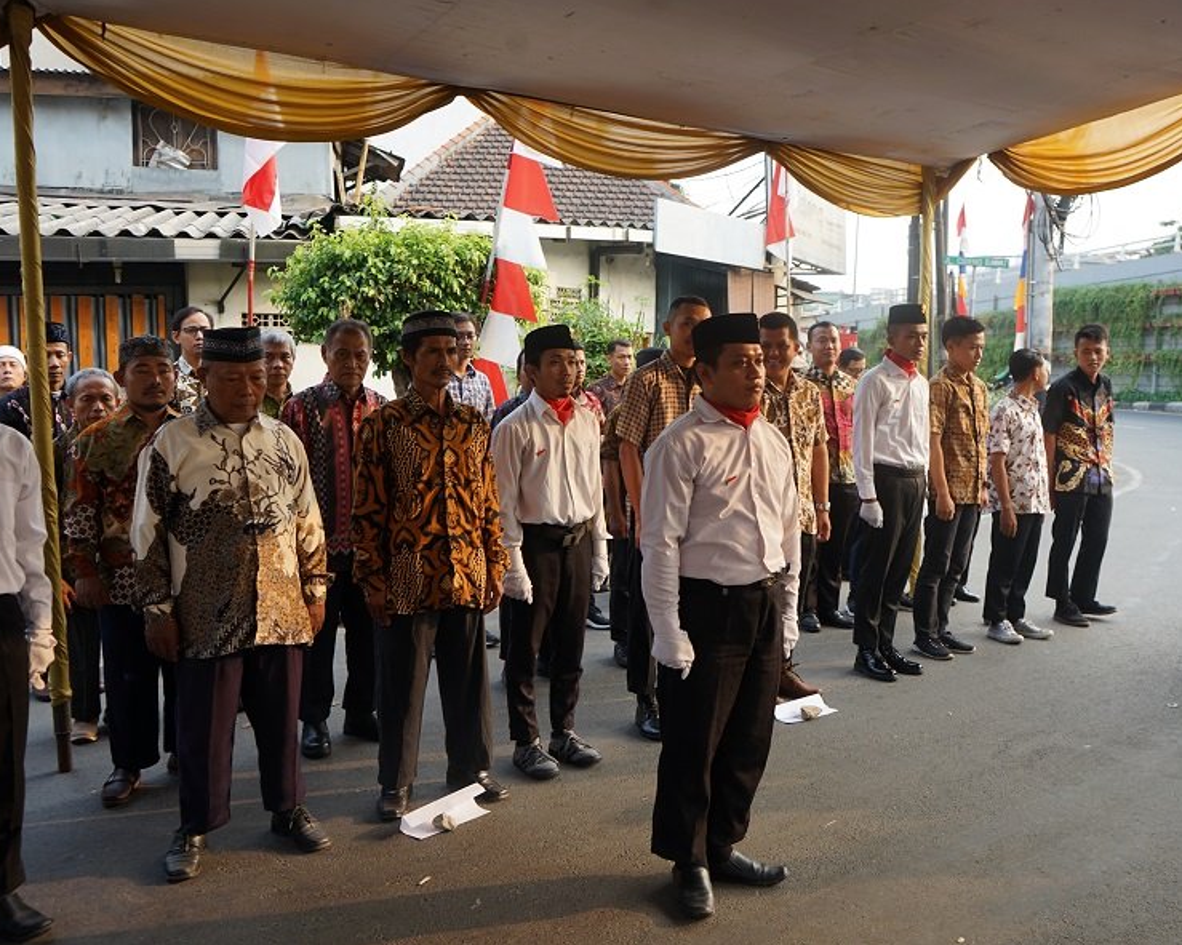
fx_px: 1119
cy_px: 470
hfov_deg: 55.6
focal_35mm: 32
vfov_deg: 45.8
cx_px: 617
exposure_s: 1/80
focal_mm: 28
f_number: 5
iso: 100
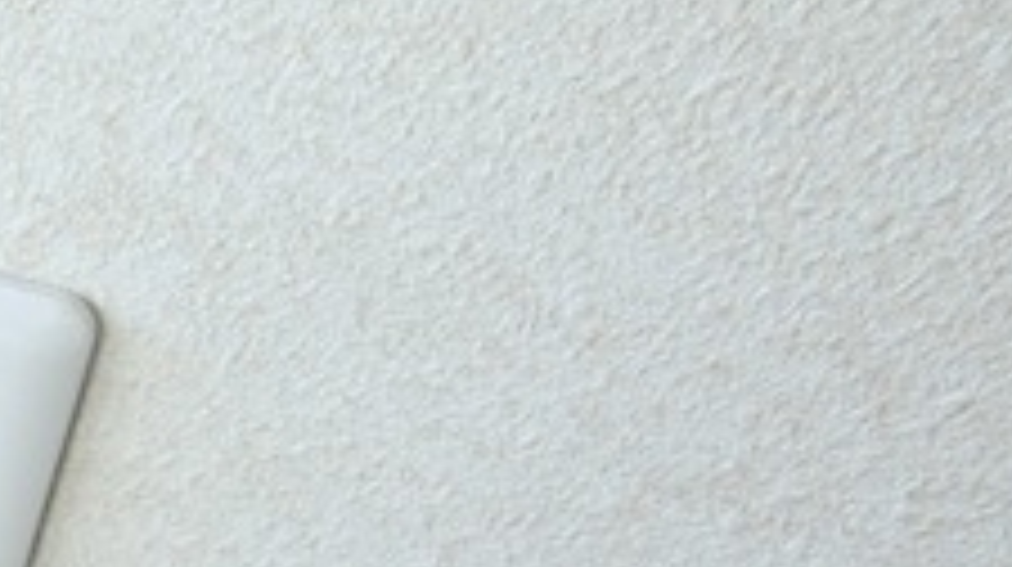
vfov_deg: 20.1
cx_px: -405
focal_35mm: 59
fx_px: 1582
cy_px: 446
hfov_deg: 27.5
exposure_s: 1/125
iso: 100
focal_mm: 4.06
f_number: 2.7
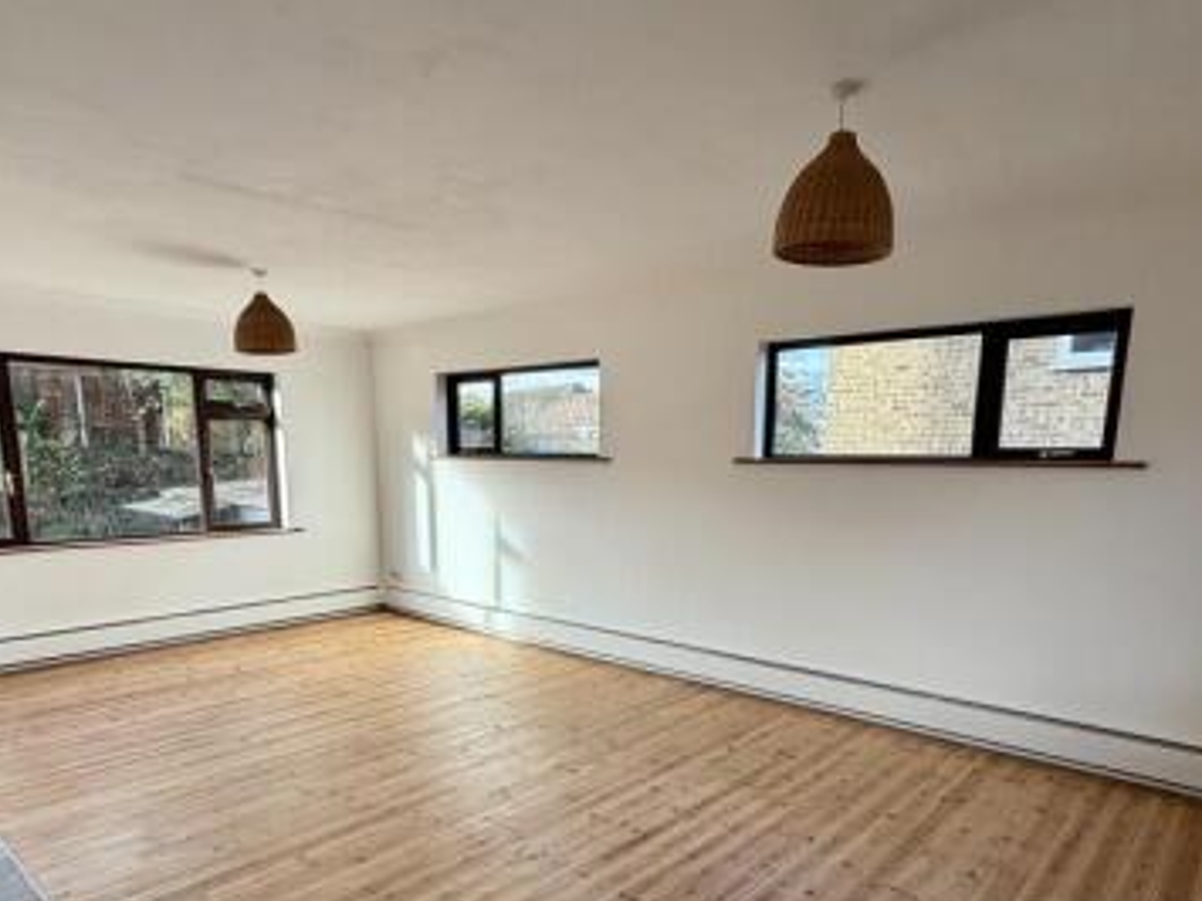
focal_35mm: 23
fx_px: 798
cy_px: 601
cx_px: 604
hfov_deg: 73.9
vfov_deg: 57.5
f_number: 2.2
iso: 80
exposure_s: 1/121
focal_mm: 2.22
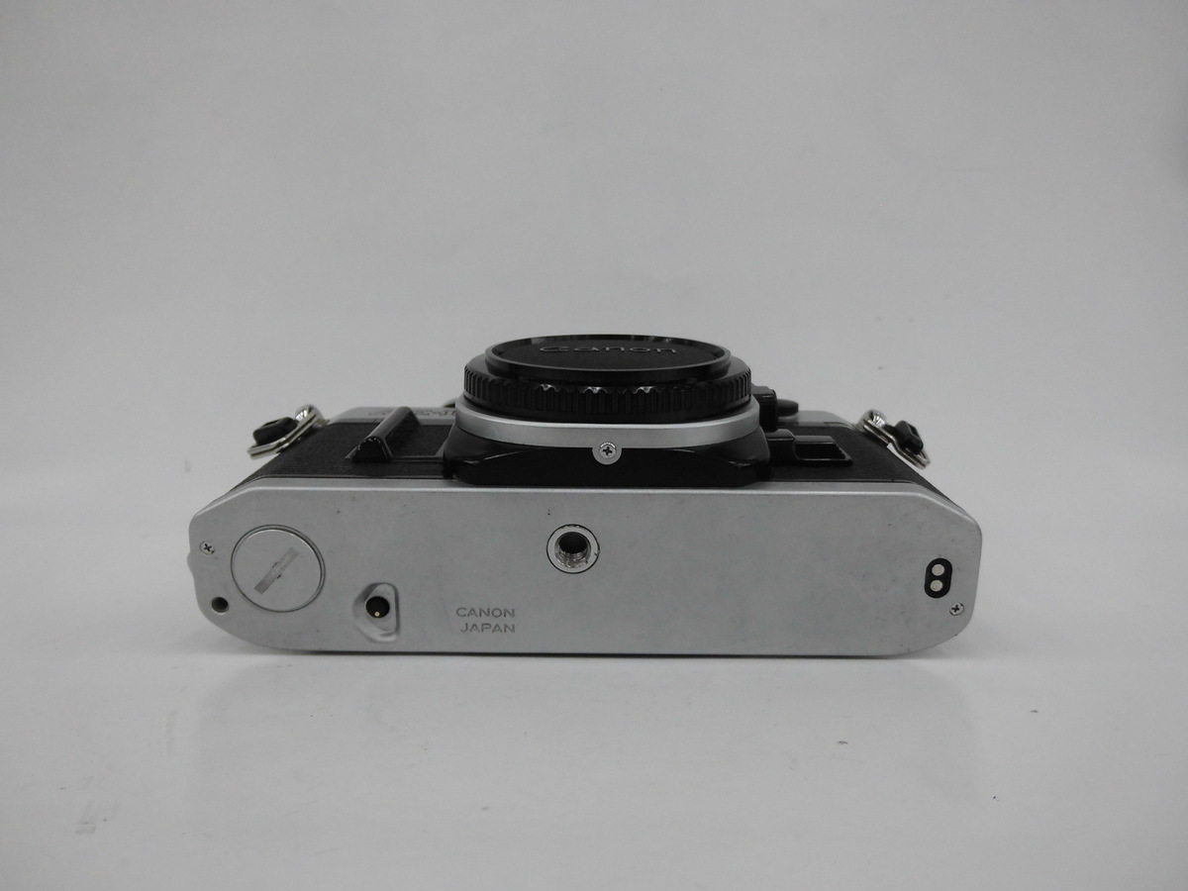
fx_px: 858
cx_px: 594
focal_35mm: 25
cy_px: 446
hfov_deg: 69.4
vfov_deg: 54.9
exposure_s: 1/125
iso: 125
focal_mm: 4.5
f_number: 3
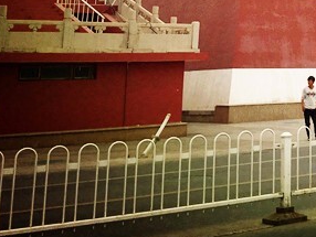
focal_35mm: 81
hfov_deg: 21.4
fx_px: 740
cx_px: 430
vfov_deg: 17.0
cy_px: -86
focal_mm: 4.15
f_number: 2.2
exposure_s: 1/3597
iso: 32
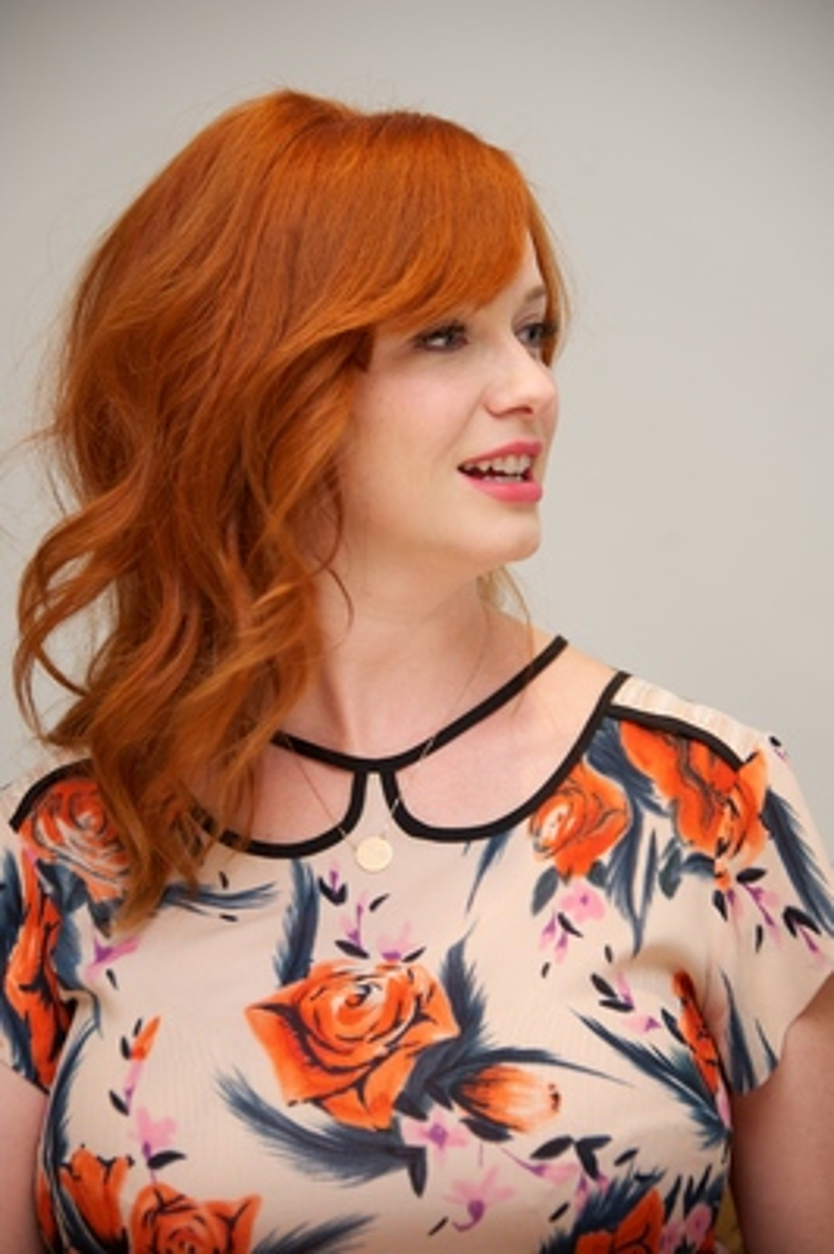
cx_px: 417
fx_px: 5047
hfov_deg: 9.4
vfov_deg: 14.2
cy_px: 627
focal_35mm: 145
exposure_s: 1/60
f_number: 5.6
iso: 500
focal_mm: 145
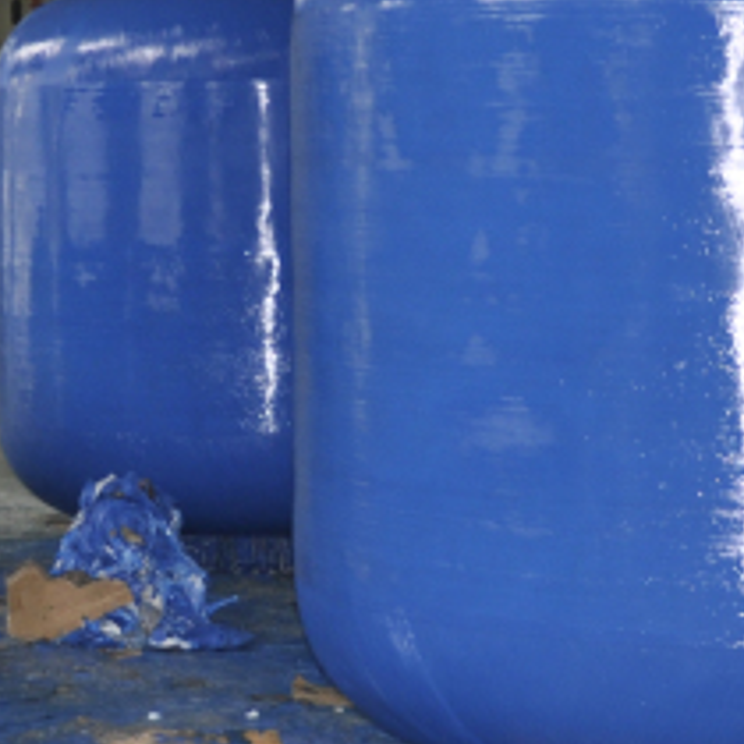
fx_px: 2650
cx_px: 262
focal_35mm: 109
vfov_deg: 16.0
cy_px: 393
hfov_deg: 16.0
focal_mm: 18
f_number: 3.5
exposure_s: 1/60
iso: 250
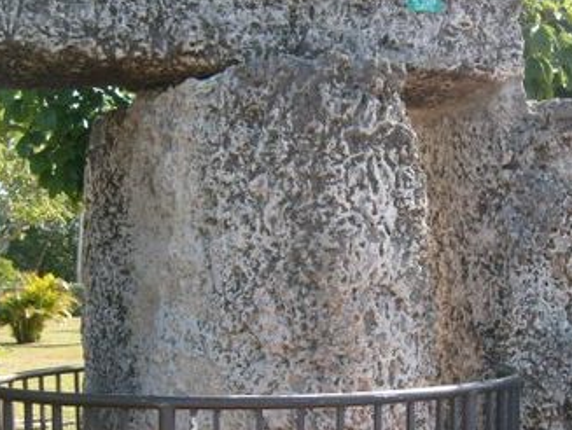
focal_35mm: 57
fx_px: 943
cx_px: 361
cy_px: 306
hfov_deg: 33.6
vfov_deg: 25.5
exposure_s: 1/90
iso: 80
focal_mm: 5.8
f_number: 7.1
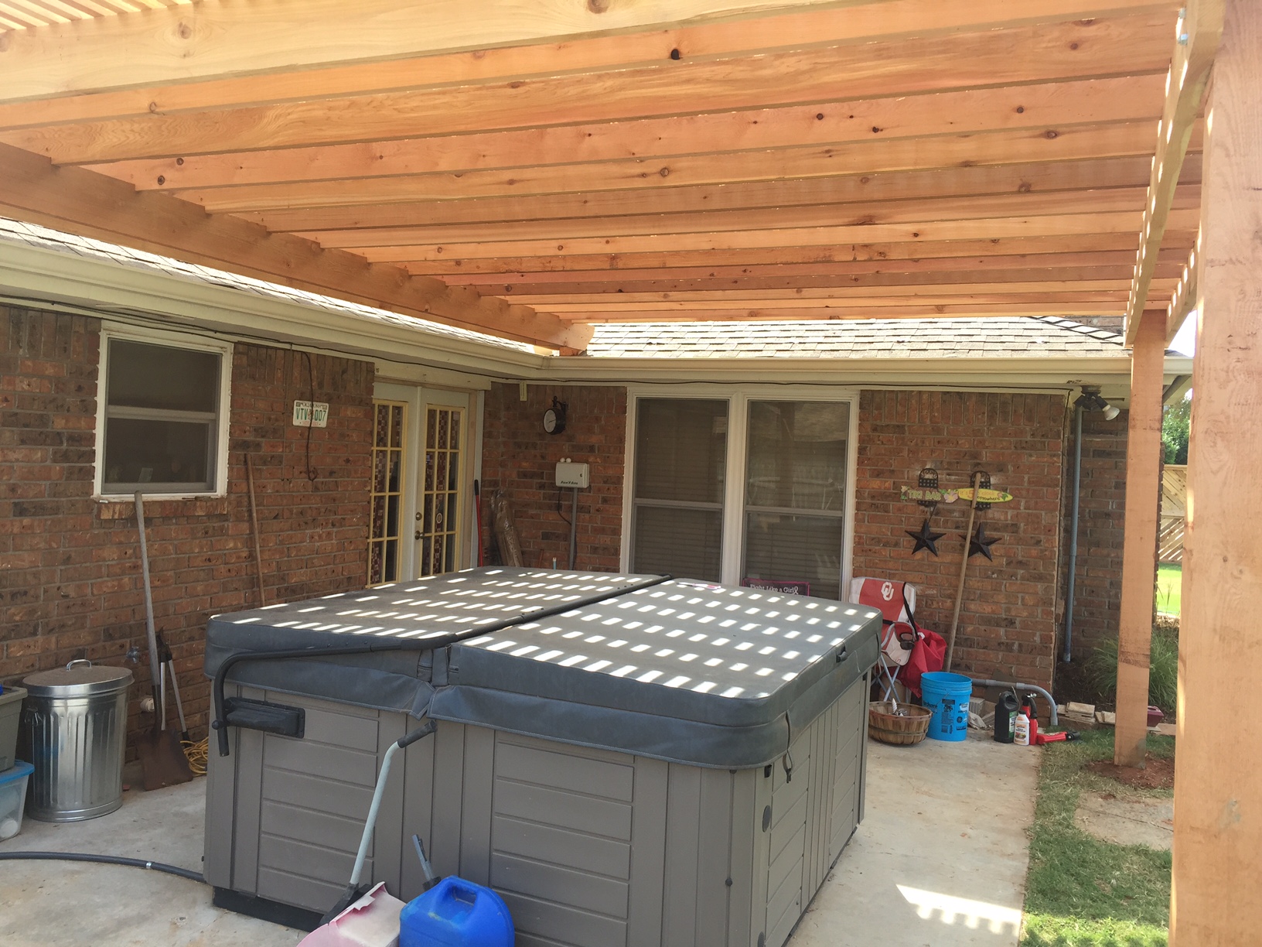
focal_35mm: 29
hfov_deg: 61.7
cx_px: 631
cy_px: 474
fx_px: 1057
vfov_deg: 48.2
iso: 32
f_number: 2.2
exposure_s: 1/203
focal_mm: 4.15
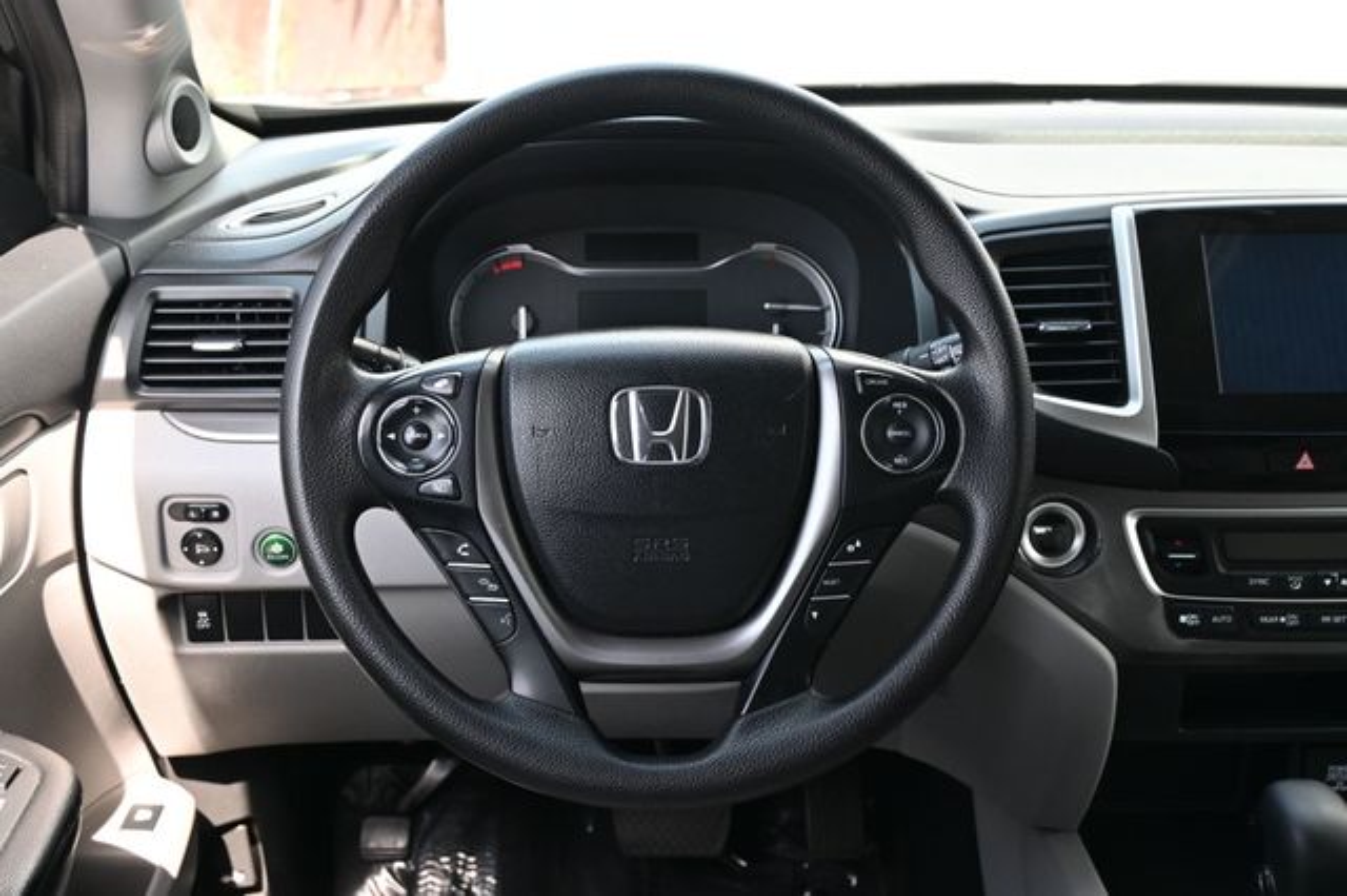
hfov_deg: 49.6
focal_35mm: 39
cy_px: 448
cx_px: 674
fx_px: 1458
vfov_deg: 34.2
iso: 450
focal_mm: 26
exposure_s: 1/125
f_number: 4.5
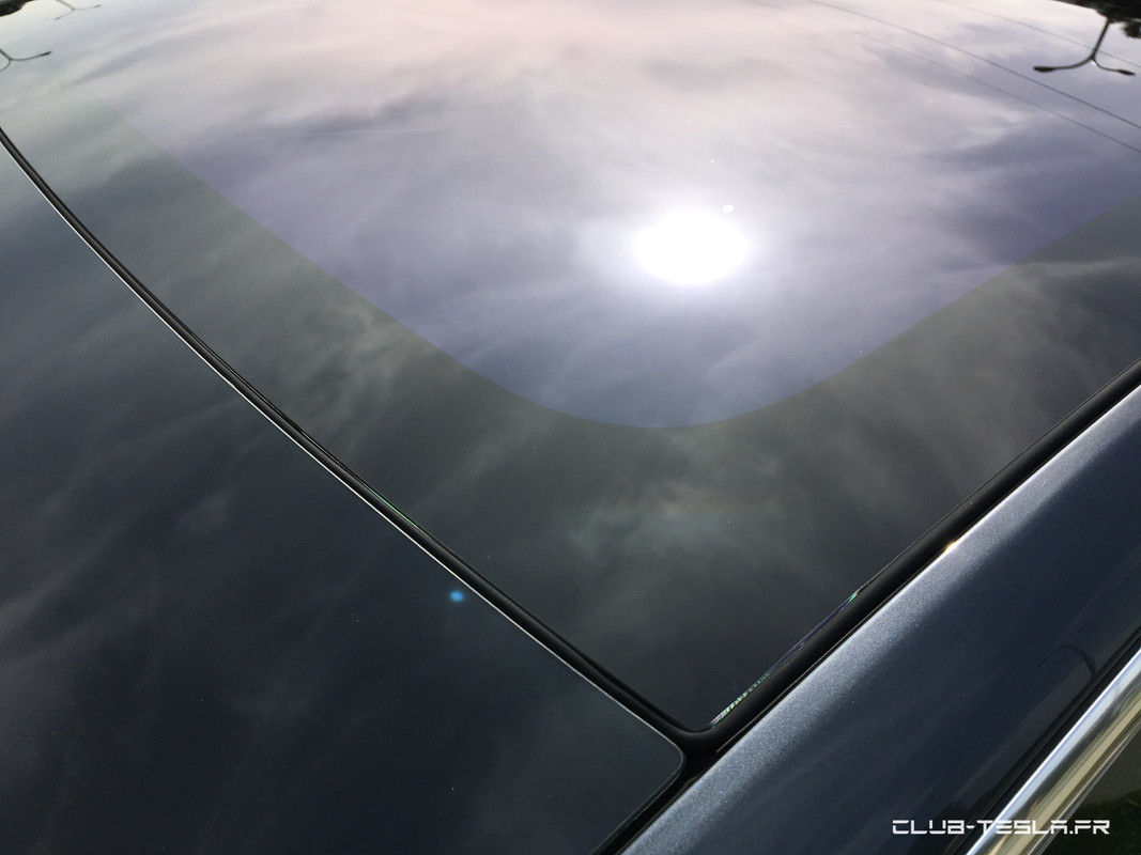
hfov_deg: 61.7
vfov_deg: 48.2
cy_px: 428
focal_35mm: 29
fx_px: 956
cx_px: 570
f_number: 2.2
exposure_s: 1/1479
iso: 25
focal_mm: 4.15
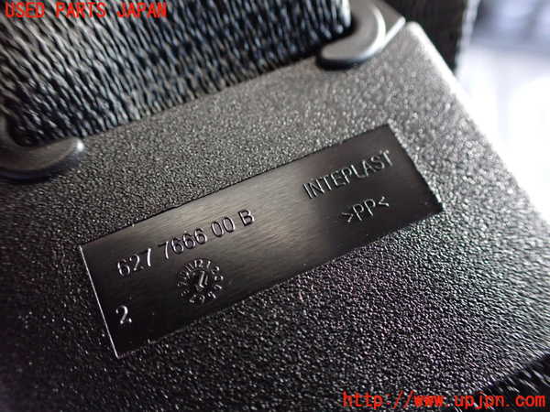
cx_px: 275
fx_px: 477
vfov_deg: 46.8
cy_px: 206
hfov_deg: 60.0
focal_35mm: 30
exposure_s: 1/30
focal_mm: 5.4
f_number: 2.3
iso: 800
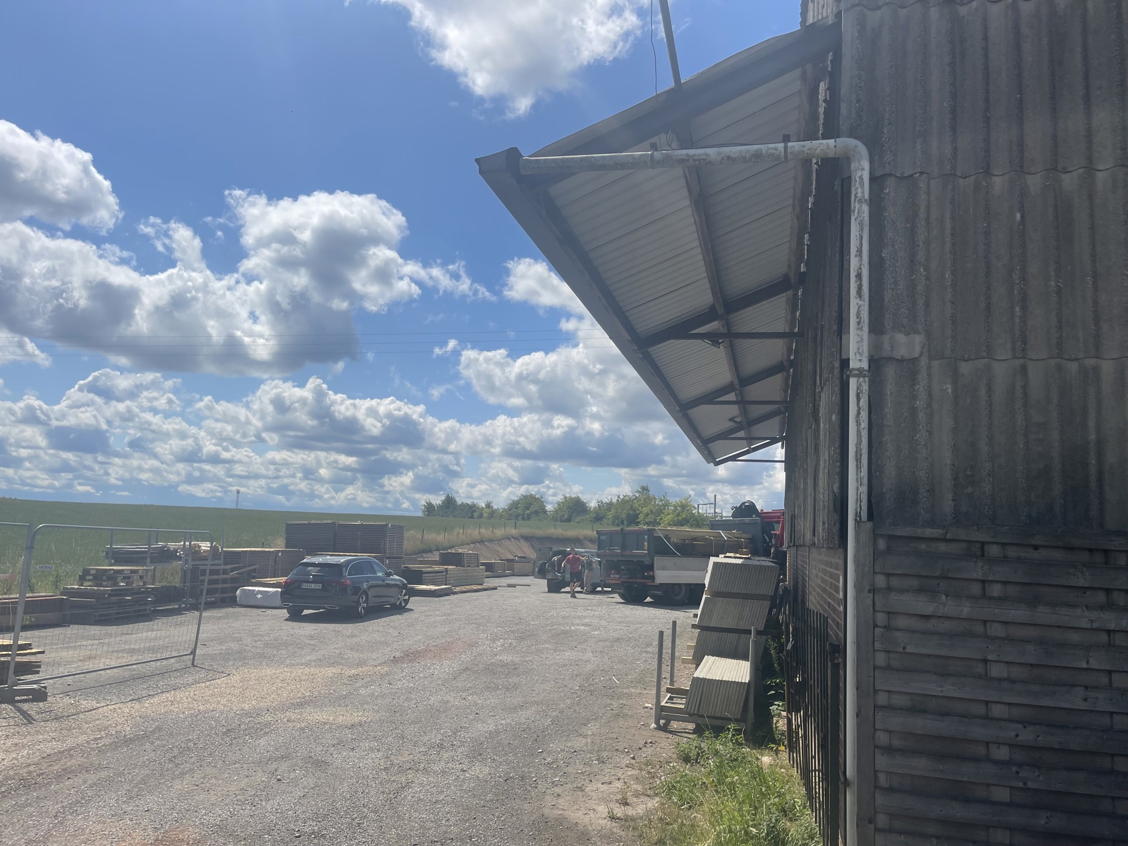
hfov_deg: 69.4
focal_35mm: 25
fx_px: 815
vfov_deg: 54.9
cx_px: 564
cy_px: 423
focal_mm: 5.1
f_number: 1.6
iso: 32
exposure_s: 1/7407
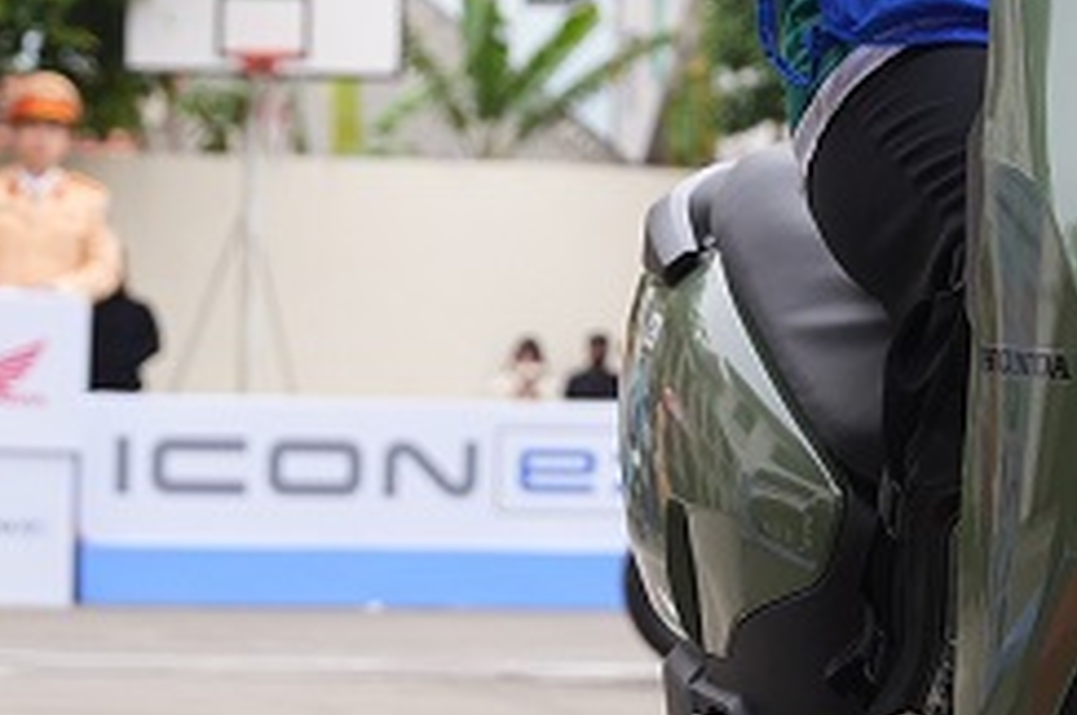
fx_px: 6762
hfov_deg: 9.1
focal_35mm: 226
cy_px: 221
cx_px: 742
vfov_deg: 6.1
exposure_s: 1/640
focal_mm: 36.7
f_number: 3.5
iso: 320
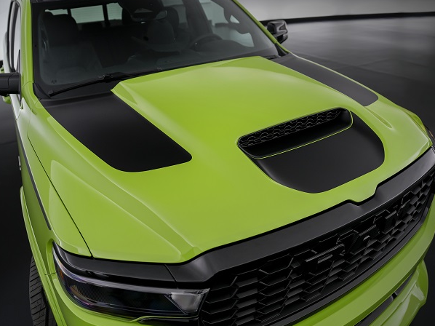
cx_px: 228
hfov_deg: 65.3
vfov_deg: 51.3
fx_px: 339
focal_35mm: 27
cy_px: 160
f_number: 2.8
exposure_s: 1/40
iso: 640
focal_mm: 24
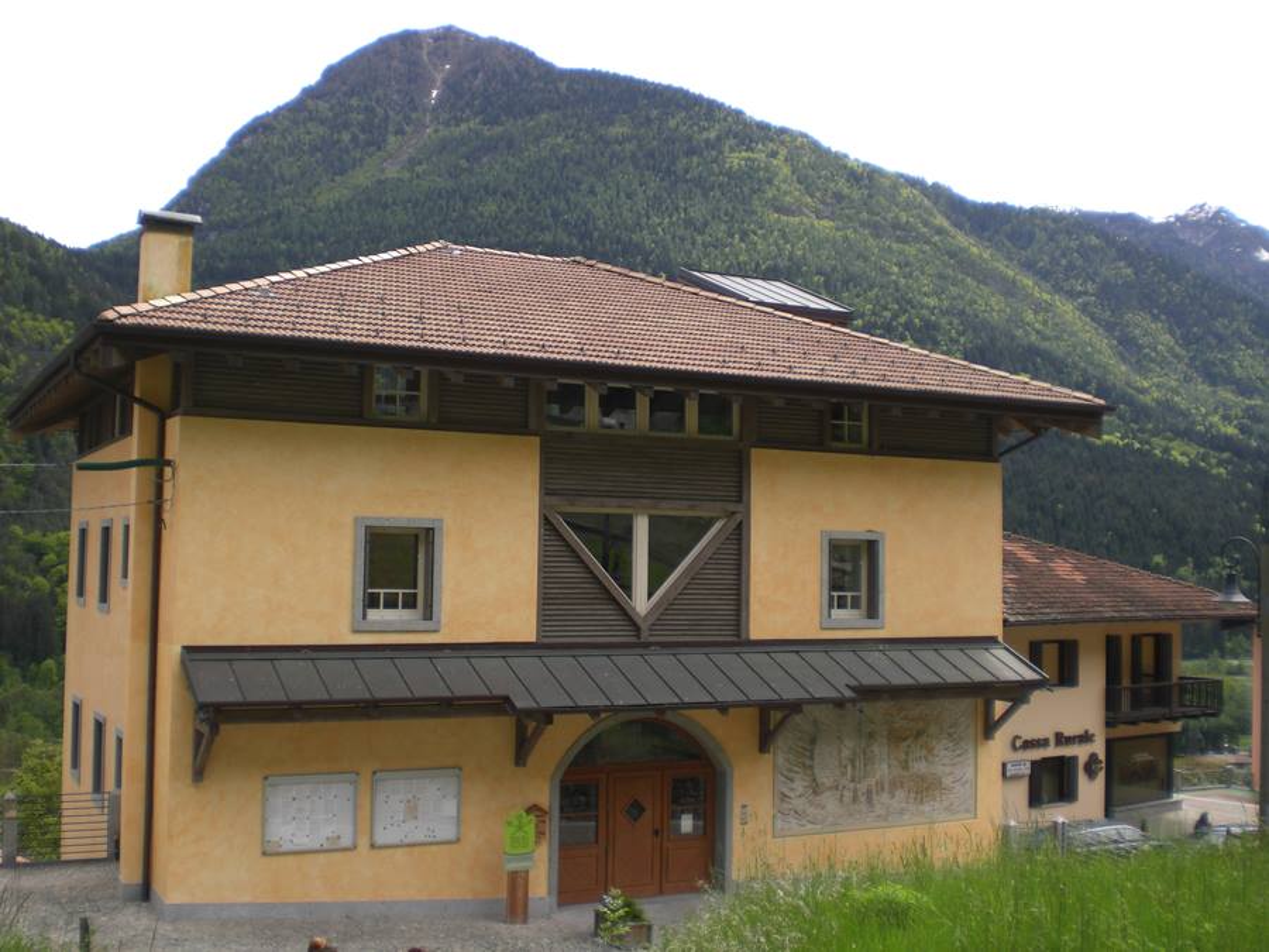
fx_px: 1393
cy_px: 476
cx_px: 634
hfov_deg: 49.0
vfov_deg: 37.7
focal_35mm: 38
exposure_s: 1/400
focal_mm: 6.3
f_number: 3.1
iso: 50
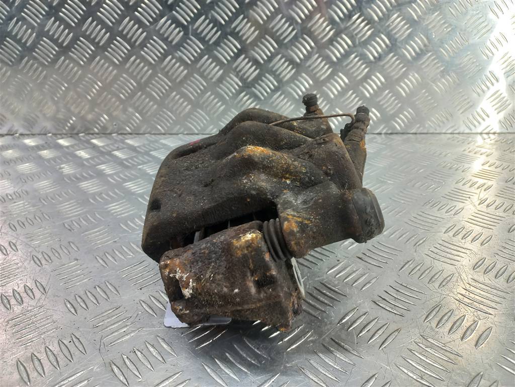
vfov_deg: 54.9
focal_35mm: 25
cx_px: 258
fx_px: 372
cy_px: 194
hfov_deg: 69.4
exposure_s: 1/50
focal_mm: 4.6
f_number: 1.8
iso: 125
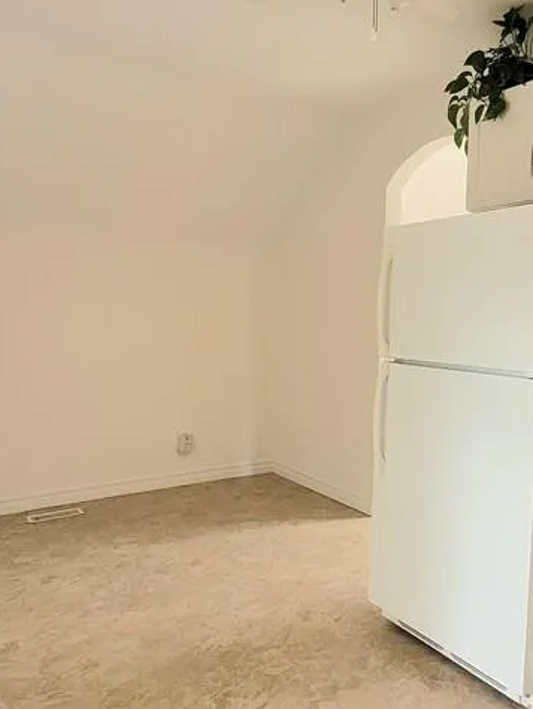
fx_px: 574
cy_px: 354
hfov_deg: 49.2
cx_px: 340
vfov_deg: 63.4
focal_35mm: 28
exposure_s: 1/40
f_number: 2.2
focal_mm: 1.74
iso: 320
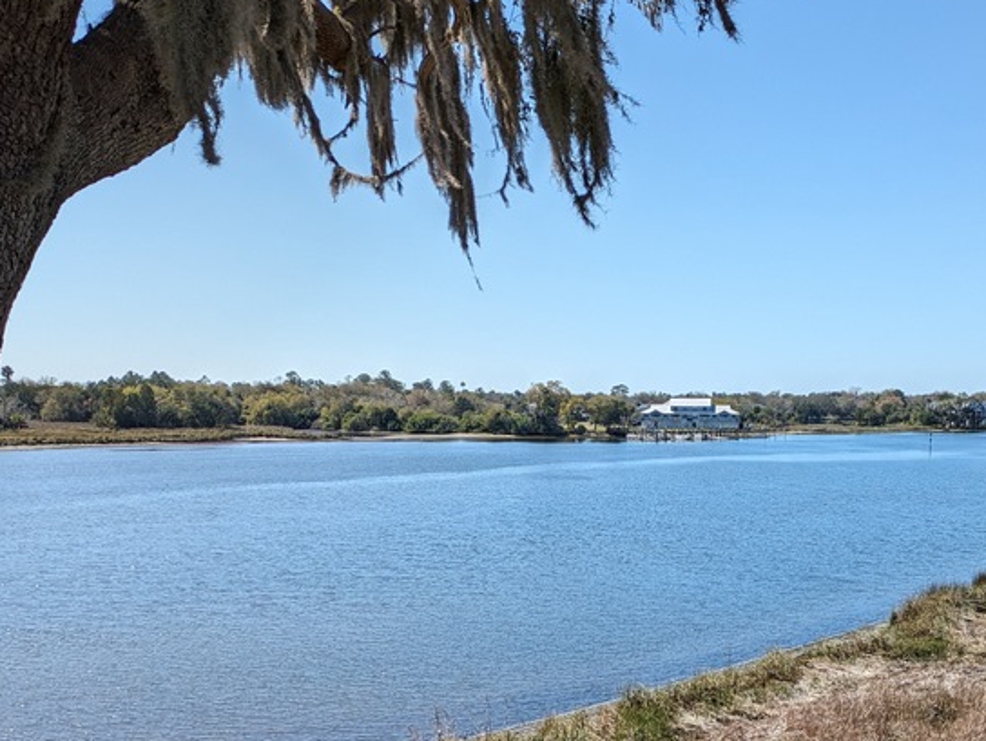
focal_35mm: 47
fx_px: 1340
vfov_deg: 29.6
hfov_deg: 39.1
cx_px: 766
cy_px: 670
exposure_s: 1/2155
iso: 47
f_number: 1.89
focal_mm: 5.43
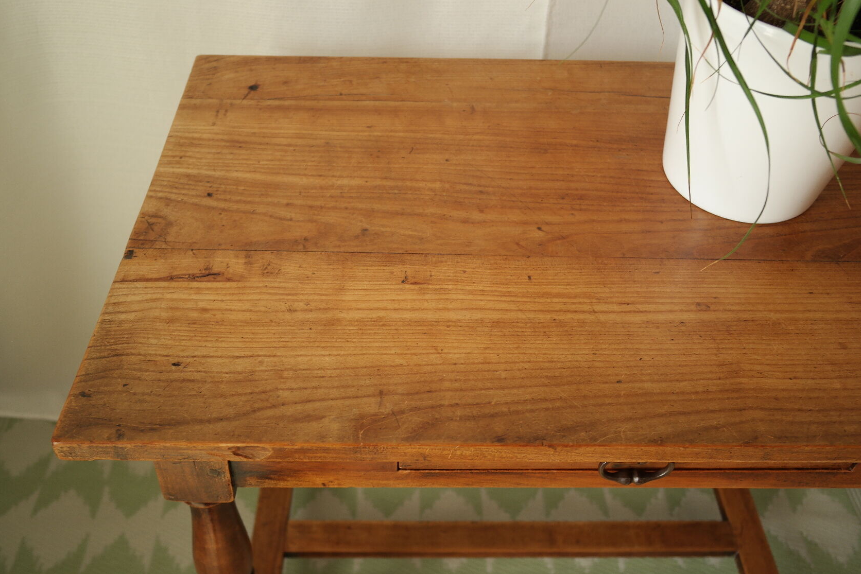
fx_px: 741
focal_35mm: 31
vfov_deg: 42.3
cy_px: 284
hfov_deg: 60.3
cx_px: 435
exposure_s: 1/30
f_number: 6.3
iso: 200
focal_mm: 20
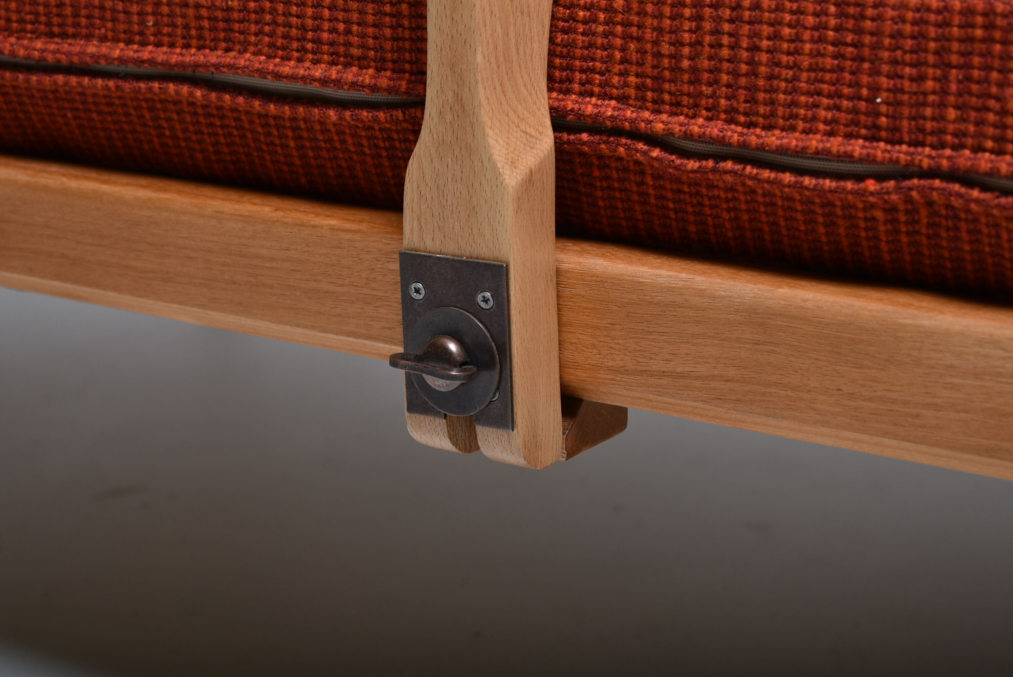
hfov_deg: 24.6
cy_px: 338
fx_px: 2323
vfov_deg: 16.6
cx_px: 506
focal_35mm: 82
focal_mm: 55
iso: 100
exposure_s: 1/200
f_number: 5.6
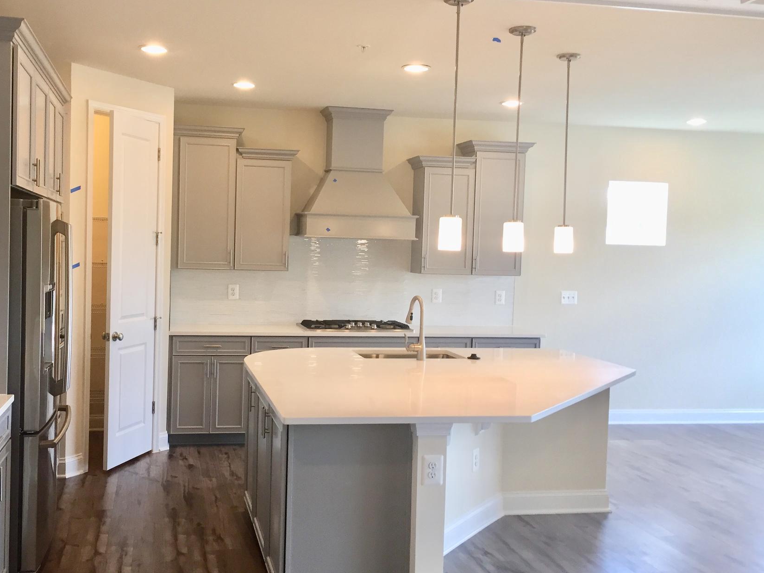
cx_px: 308
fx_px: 794
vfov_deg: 39.6
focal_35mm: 36
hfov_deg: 51.0
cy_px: 281
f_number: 2.2
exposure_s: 1/30
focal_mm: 4.15
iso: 32
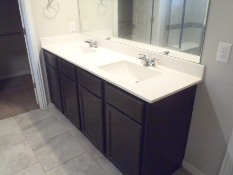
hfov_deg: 63.4
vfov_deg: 49.7
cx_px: 116
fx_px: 188
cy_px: 88
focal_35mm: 28
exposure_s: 1/25
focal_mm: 5
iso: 800
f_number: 3.9
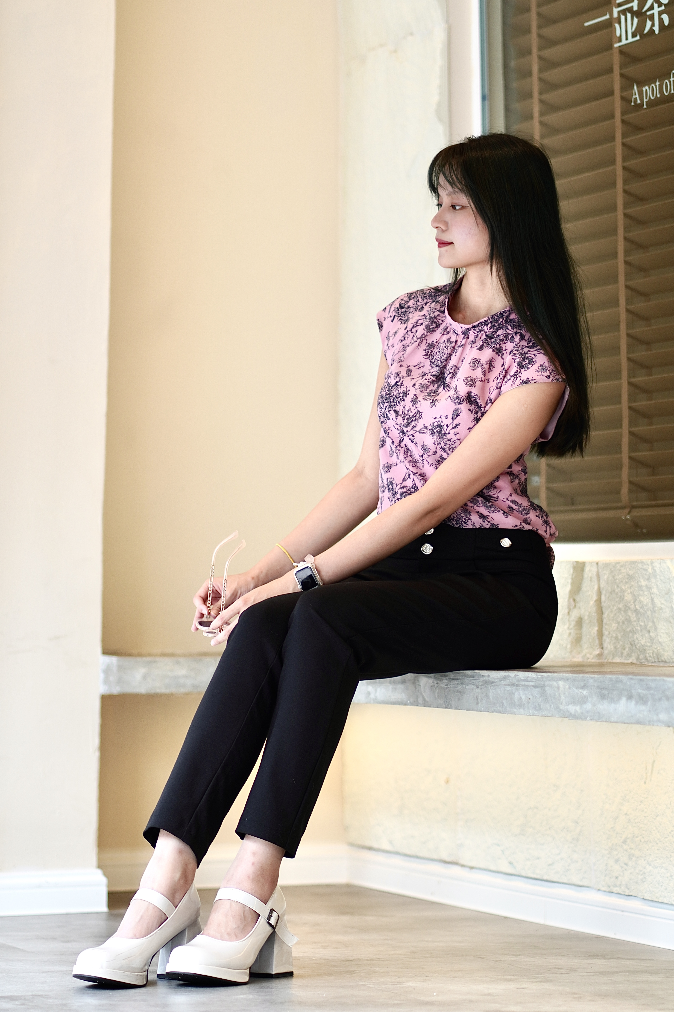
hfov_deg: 10.8
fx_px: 3580
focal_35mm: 128
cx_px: 337
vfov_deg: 16.1
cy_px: 506
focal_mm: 85
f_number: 1.8
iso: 100
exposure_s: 1/400
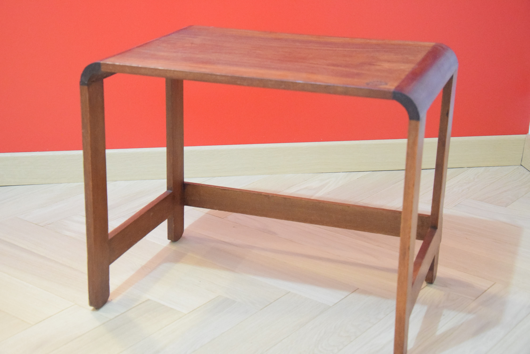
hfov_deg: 33.4
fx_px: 884
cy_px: 177
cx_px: 265
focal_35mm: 60
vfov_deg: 22.6
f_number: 4.5
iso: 6400
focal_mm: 40
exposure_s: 1/15
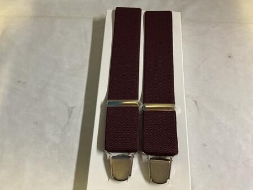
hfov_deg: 61.6
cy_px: 95
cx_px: 126
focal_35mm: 29
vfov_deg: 48.3
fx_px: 212
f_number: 1.8
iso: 160
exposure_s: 1/50
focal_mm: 3
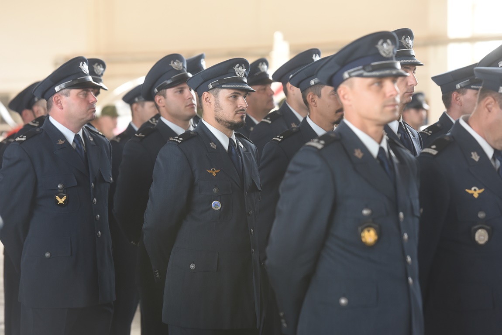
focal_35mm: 145
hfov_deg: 14.1
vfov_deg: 9.5
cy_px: 168
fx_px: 2023
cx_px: 251
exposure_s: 1/200
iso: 1600
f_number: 5
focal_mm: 145
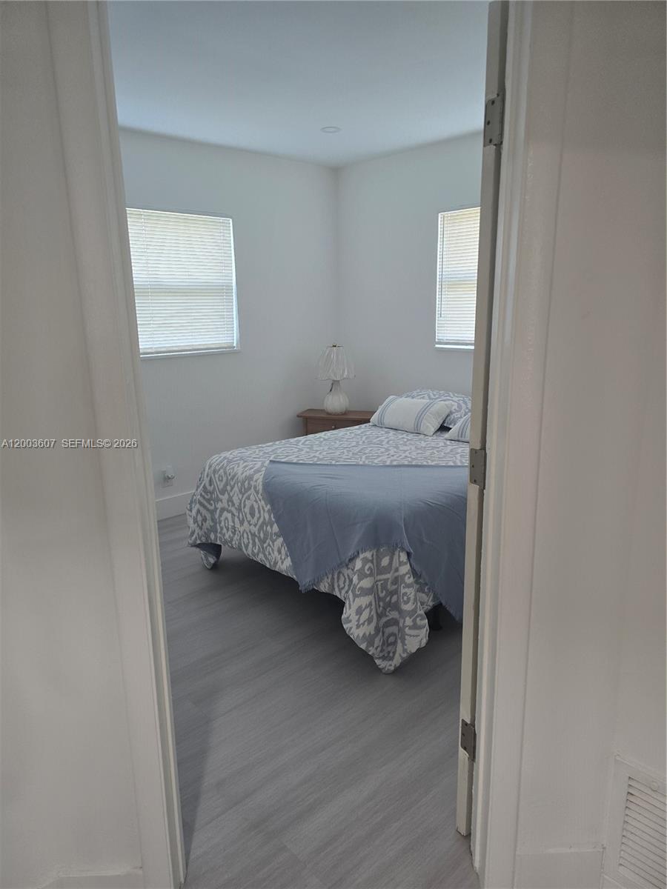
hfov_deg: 58.9
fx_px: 591
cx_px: 334
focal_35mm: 23
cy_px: 444
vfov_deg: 73.9
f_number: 1.7
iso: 320
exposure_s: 1/120
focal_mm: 6.3
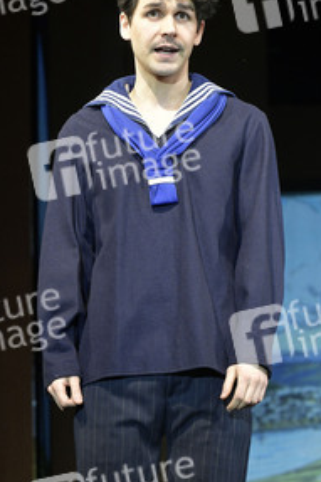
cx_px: 163
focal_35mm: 188
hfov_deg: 7.3
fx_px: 2517
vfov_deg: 10.9
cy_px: 245
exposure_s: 1/200
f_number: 6.3
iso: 3200
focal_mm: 135
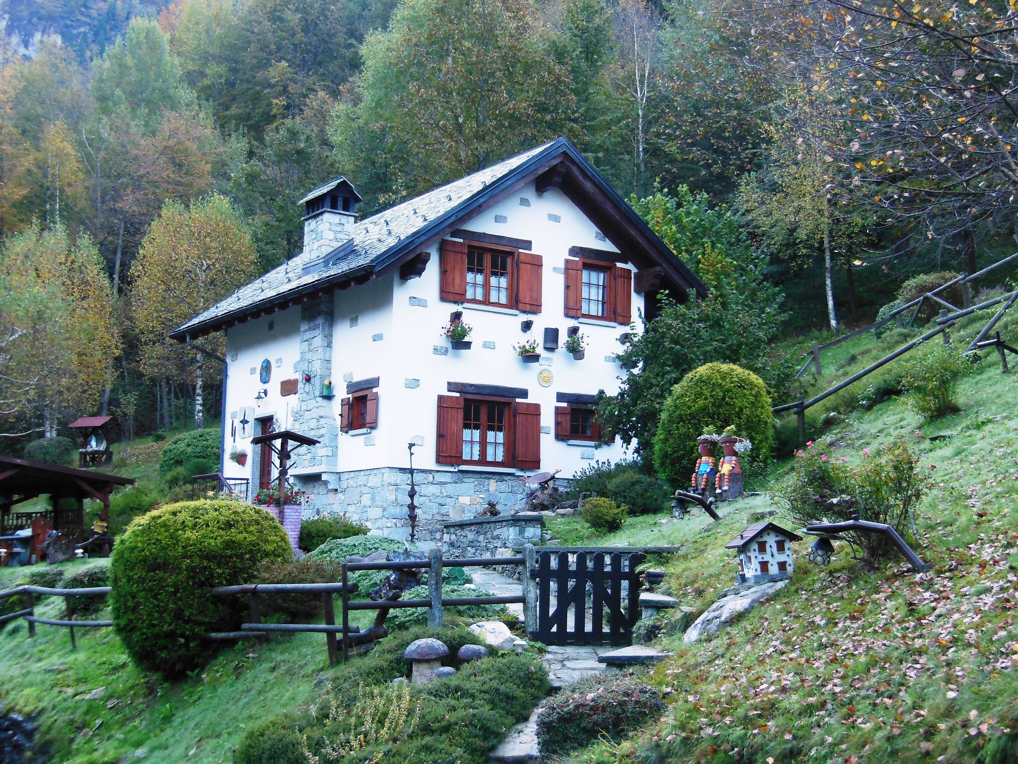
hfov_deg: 36.8
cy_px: 382
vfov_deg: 28.0
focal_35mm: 52
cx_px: 509
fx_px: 1529
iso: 320
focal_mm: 9.3
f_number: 4.7
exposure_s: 1/60
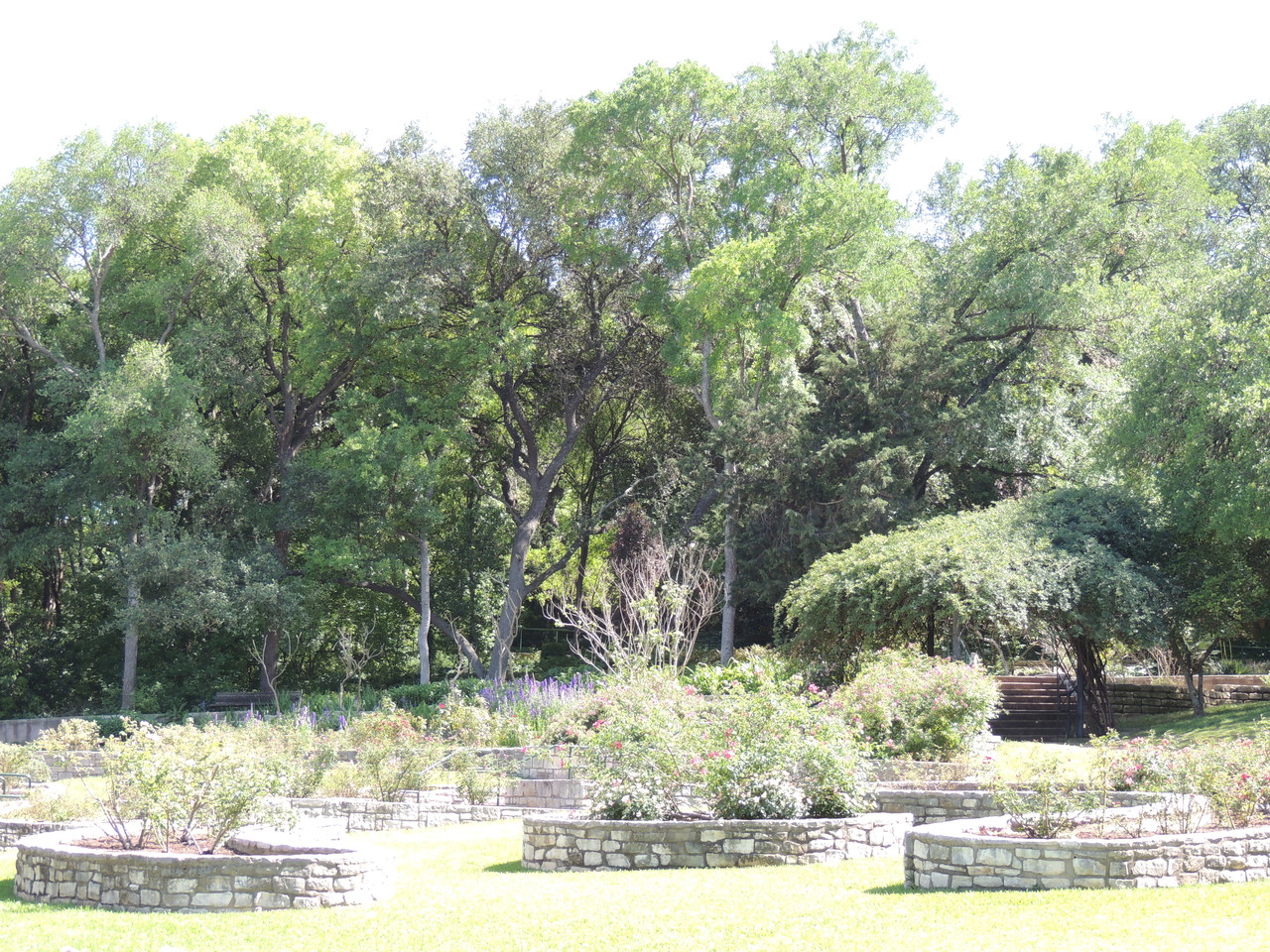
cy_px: 476
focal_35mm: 70
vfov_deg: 21.0
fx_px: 2568
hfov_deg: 27.8
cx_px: 635
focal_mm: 12.4
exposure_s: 1/100
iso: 100
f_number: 3.9
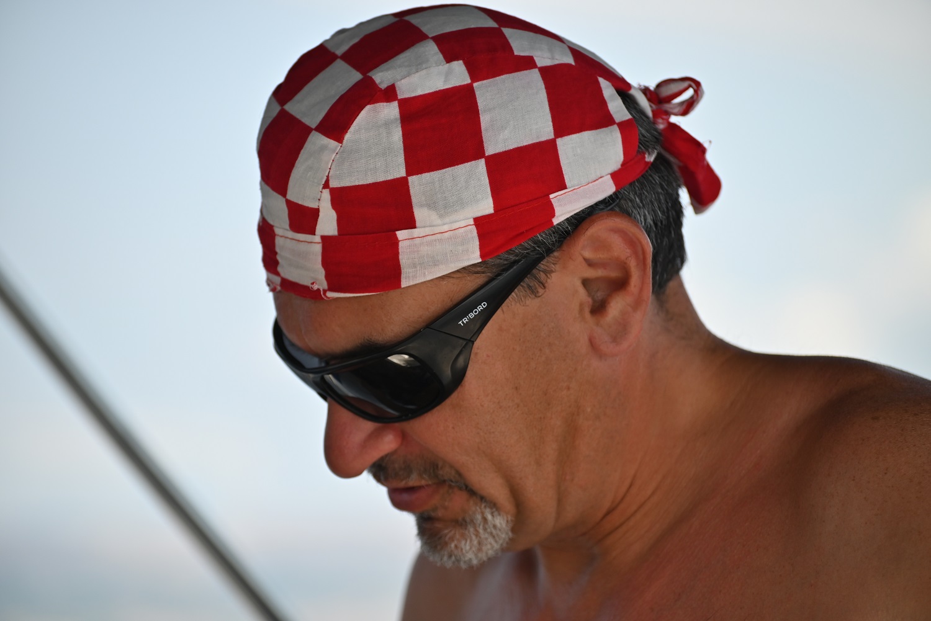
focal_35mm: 135
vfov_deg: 10.2
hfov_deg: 15.2
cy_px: 310
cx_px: 466
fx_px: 3492
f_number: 4.8
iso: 250
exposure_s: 1/1600
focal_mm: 135
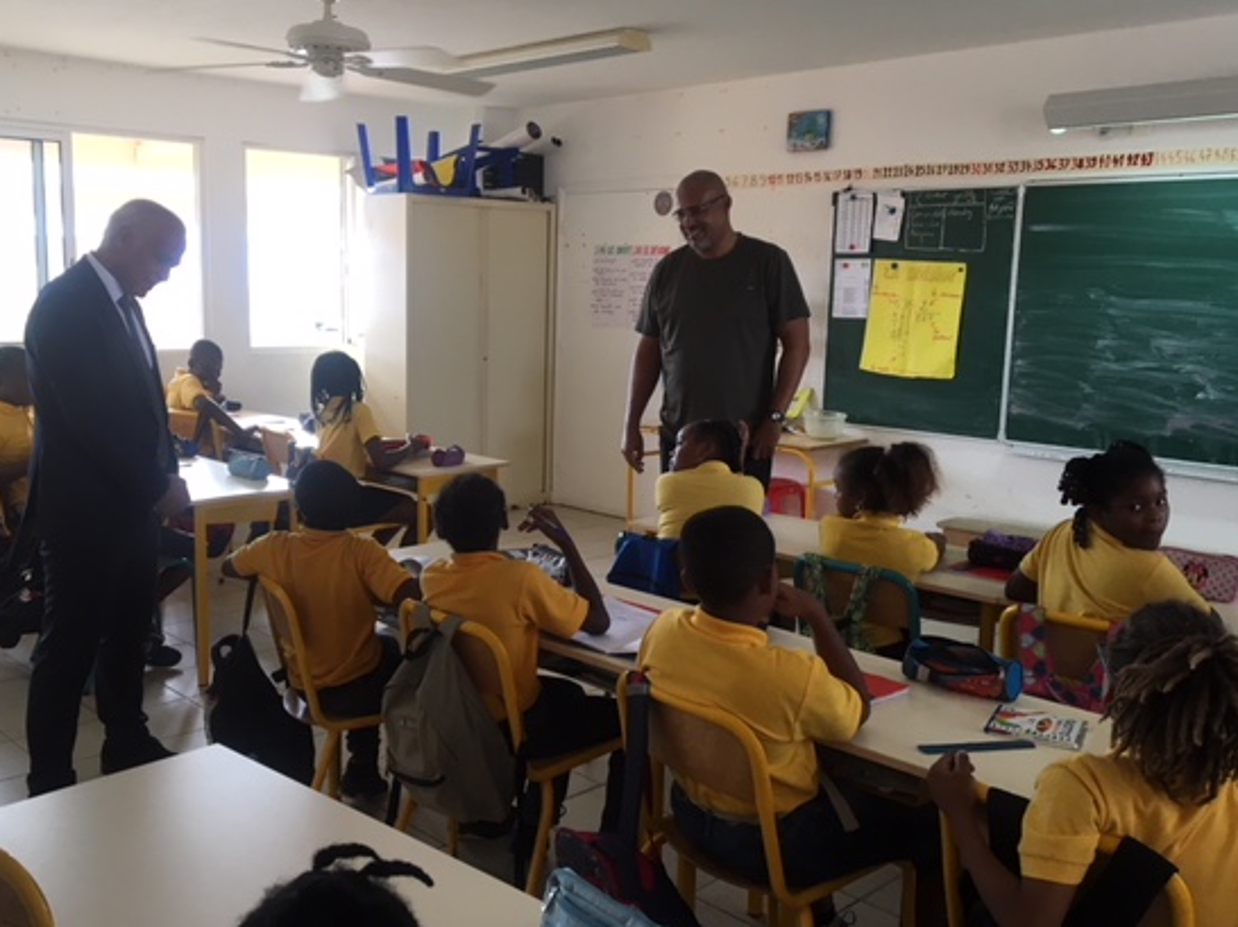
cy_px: 456
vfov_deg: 41.8
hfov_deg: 53.9
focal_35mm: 34
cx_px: 551
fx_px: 1215
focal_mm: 4.15
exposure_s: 1/33
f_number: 2.2
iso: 25
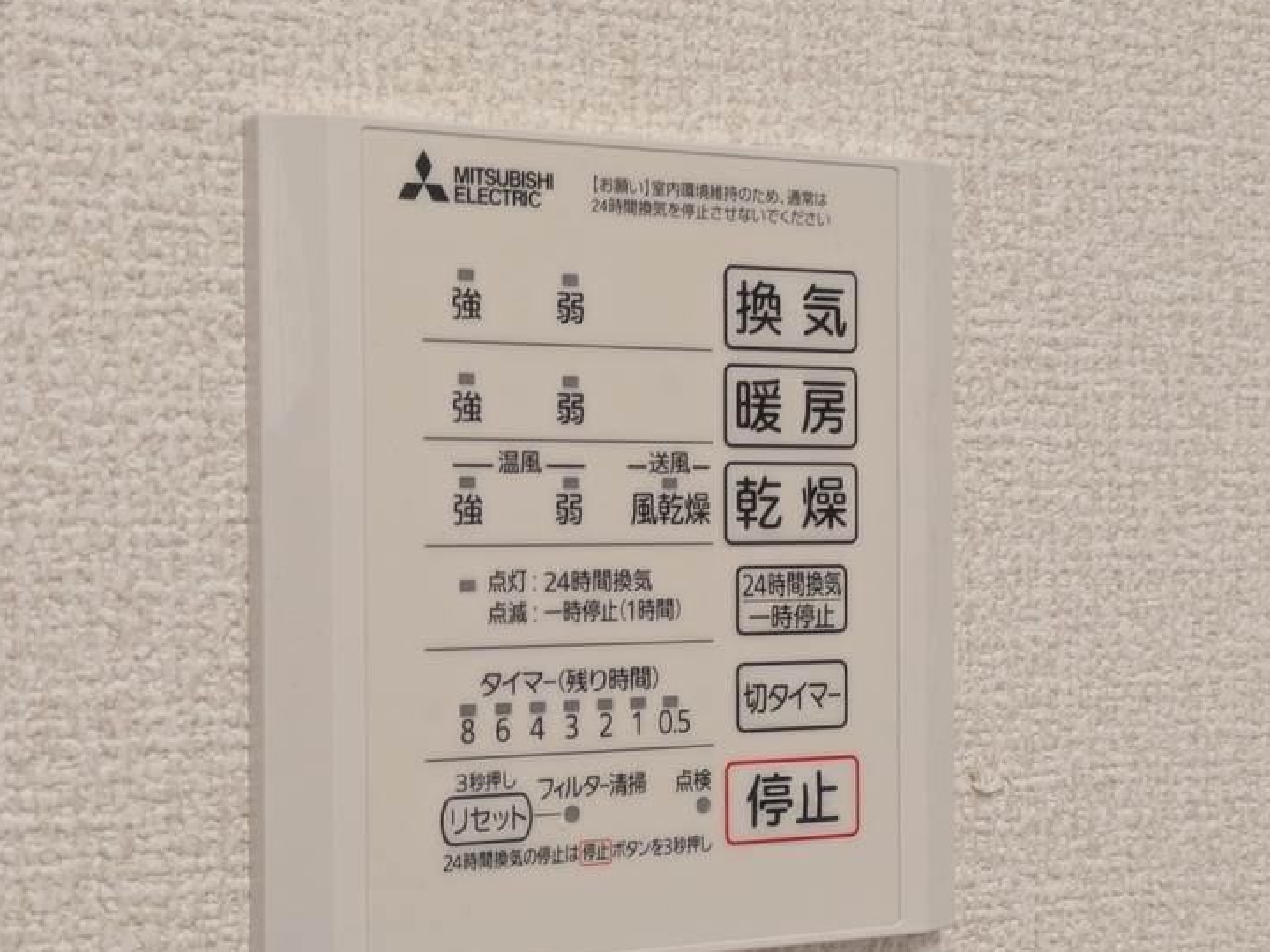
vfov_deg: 21.6
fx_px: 2495
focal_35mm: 68
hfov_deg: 28.6
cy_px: 538
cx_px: 612
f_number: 1.89
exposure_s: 1/33.3
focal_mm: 5.43
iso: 77
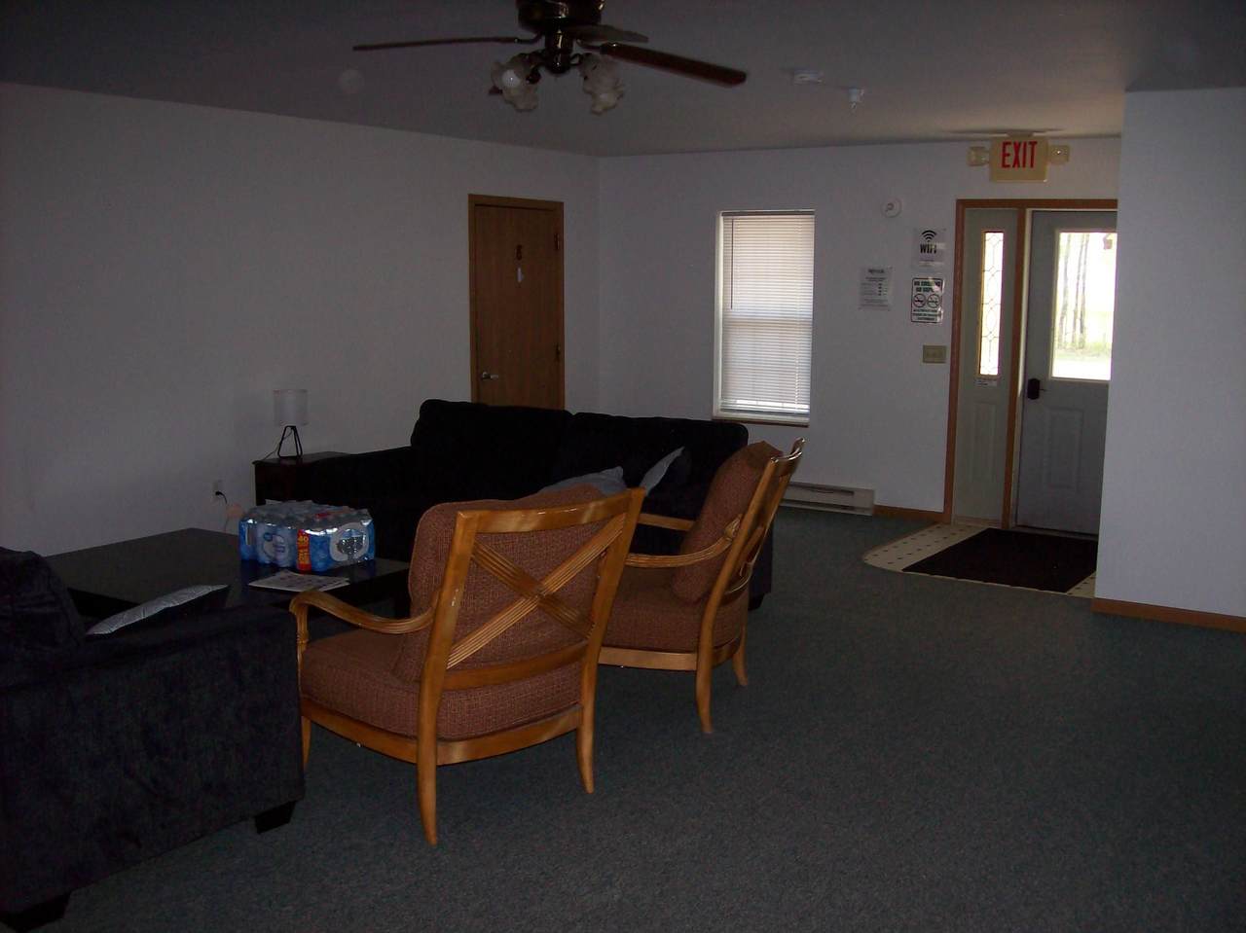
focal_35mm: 36
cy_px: 466
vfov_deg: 39.6
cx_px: 623
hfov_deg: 51.4
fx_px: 1295
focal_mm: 6
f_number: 2.7
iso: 80
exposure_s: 1/64
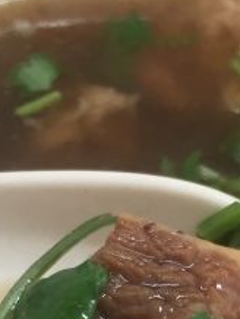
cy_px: 378
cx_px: 108
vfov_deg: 19.8
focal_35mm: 93
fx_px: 858
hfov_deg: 15.9
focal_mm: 4.15
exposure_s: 1/33
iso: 80
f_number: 2.2
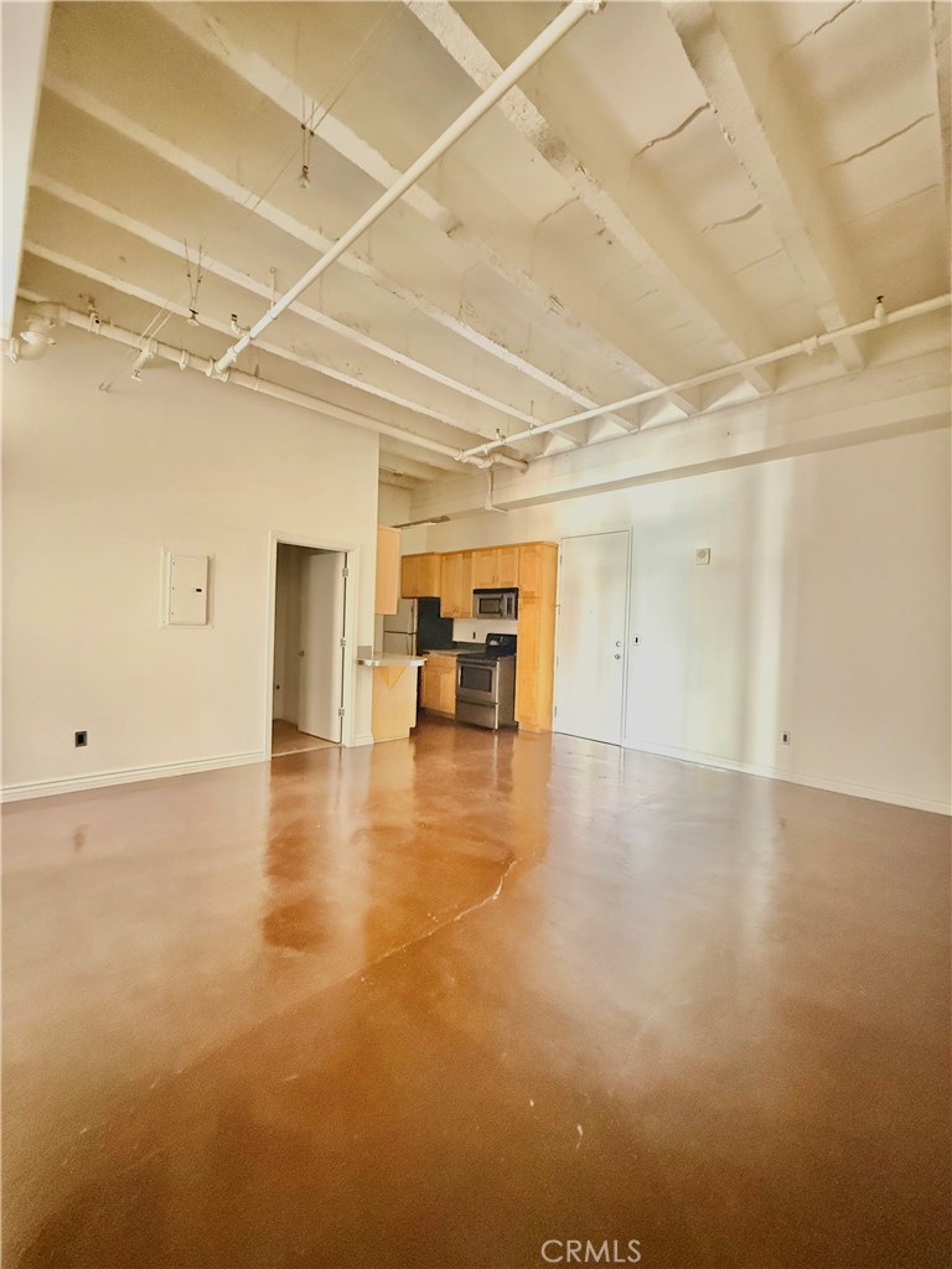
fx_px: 513
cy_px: 634
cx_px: 476
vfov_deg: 102.1
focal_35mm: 14
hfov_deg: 85.7
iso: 1600
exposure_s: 1/30
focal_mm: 2.22
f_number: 2.2
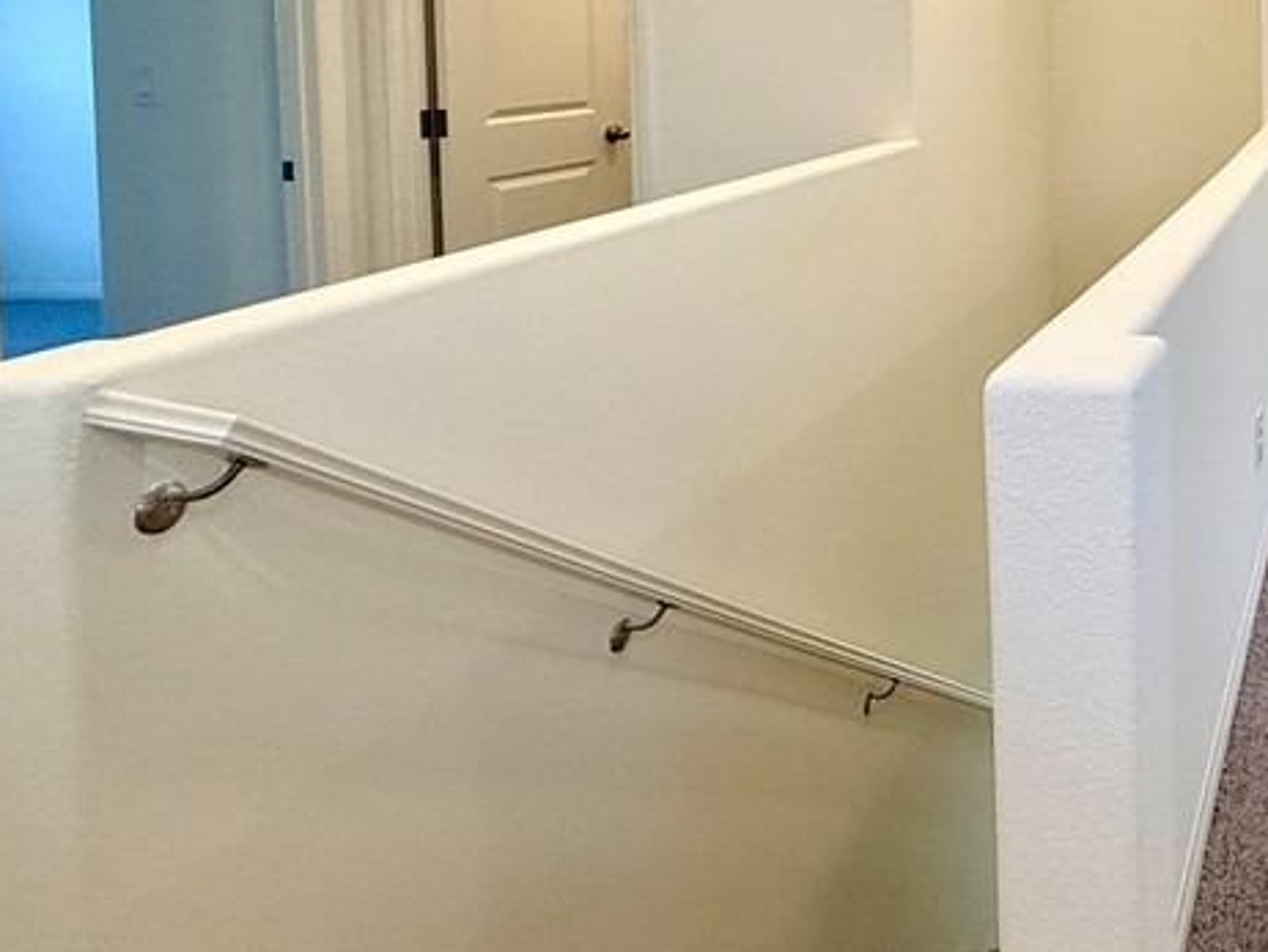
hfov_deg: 45.0
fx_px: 1136
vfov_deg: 40.9
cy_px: 44
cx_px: 1378
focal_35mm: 31
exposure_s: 1/120
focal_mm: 2.22
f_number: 2.2
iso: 125
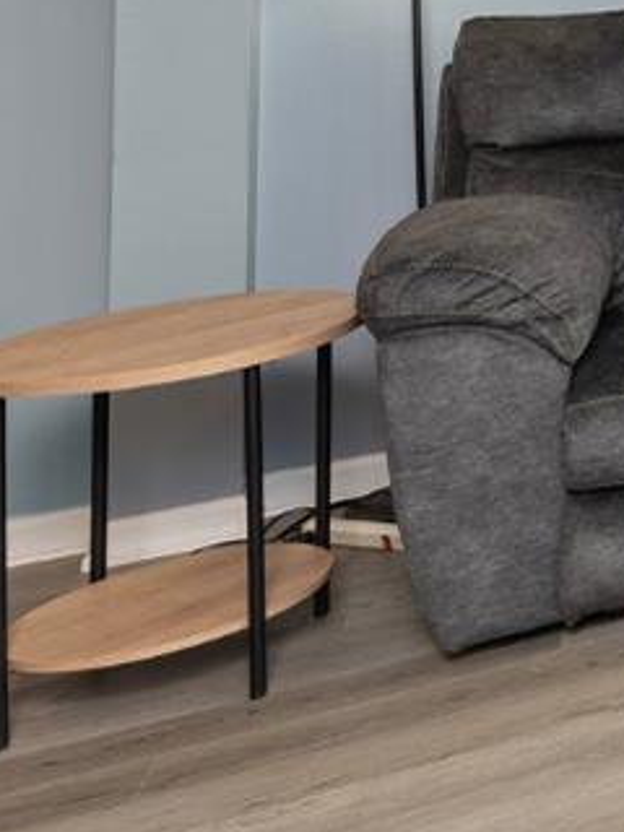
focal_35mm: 54
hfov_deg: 13.9
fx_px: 1298
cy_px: -88
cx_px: 1612
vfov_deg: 31.4
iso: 400
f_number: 5.6
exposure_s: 1/25
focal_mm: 12
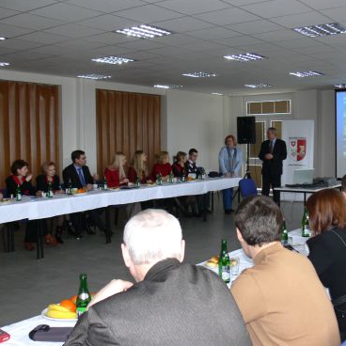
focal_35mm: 42
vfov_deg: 40.0
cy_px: 171
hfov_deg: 39.7
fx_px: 475
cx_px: 219
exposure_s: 1/30
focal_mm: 7.4
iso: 100
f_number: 2.8
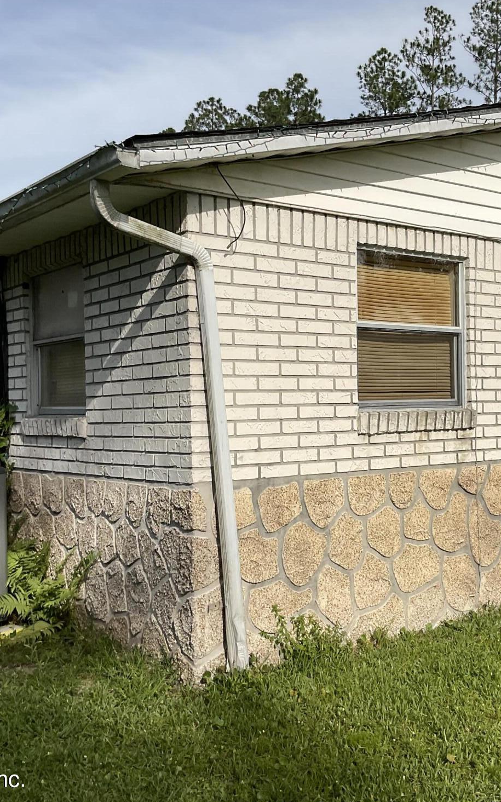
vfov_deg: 47.2
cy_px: 405
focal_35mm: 42
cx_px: 354
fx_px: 918
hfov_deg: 30.2
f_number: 1.8
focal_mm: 3
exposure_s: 1/2801
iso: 16
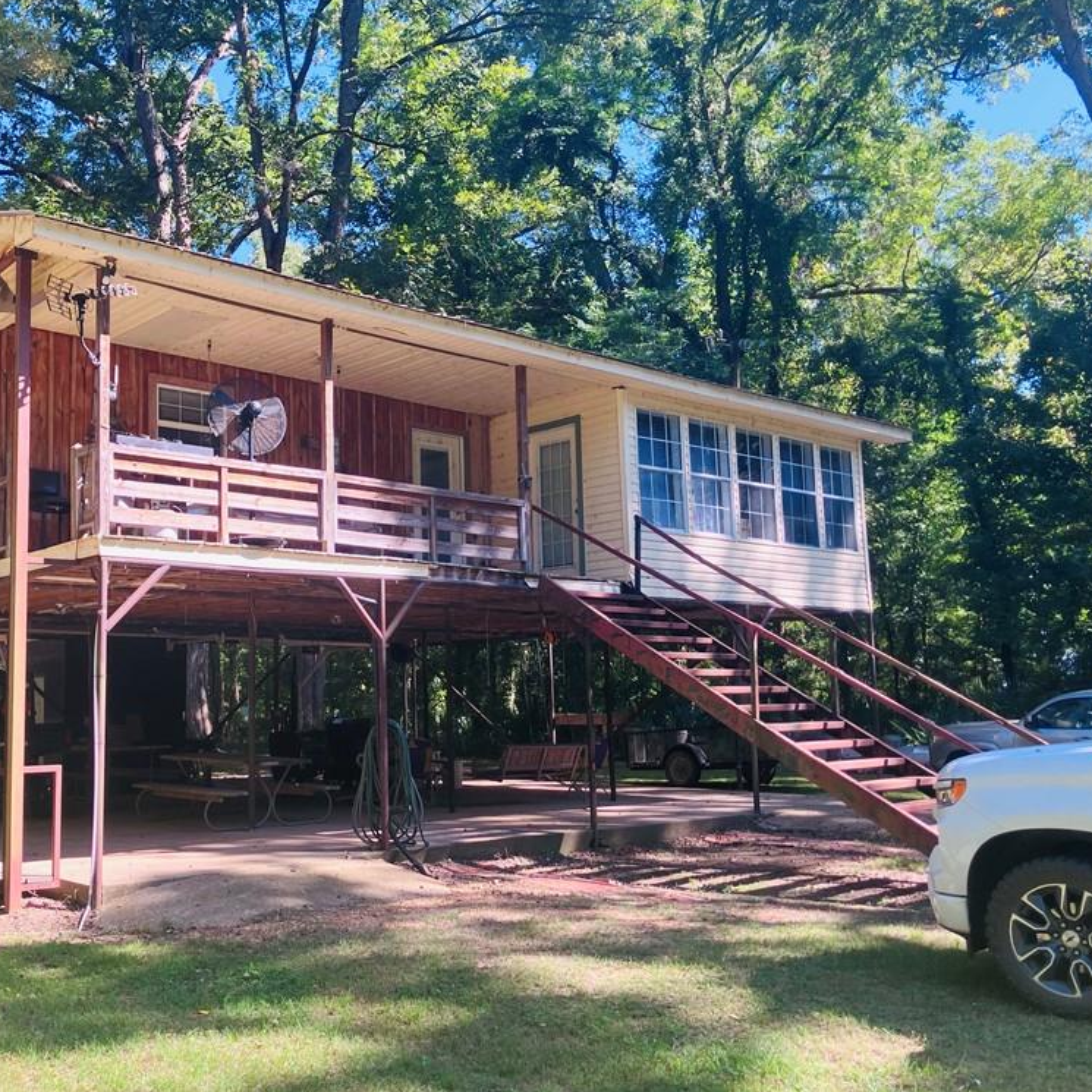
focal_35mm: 34
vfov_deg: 48.4
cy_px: 557
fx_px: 1213
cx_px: 384
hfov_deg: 47.8
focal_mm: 3.99
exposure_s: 1/267
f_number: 1.8
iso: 25
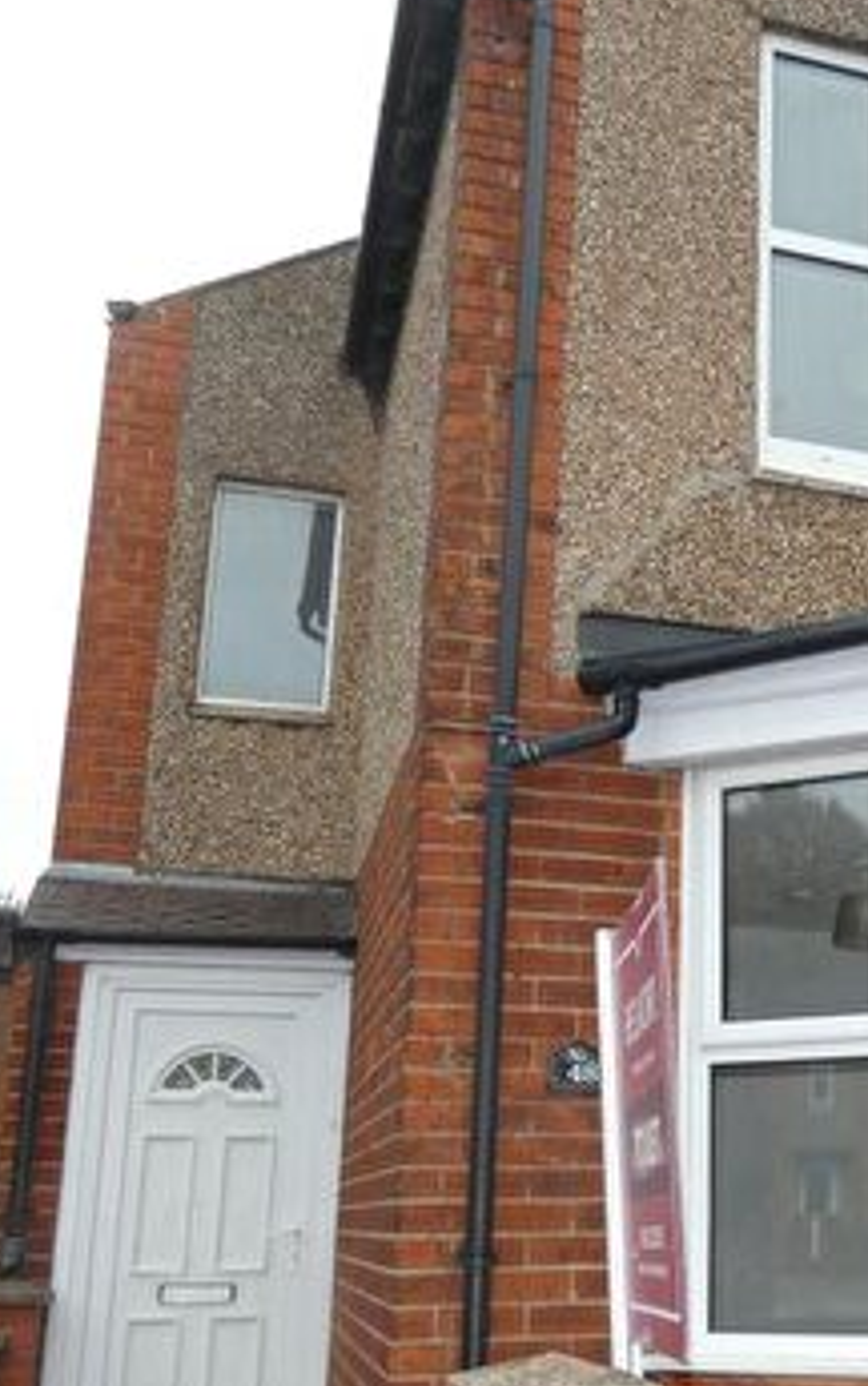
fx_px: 1625
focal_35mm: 43
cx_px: 828
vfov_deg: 46.0
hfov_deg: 28.4
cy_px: 797
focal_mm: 3.6
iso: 80
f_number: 2.8
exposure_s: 1/400
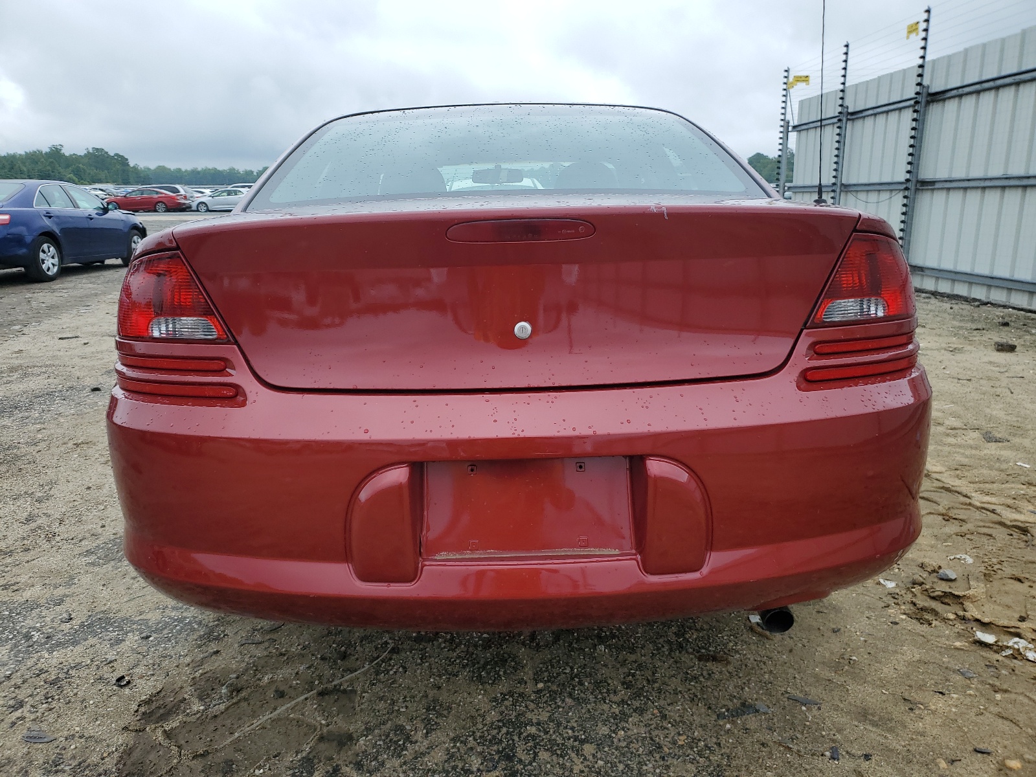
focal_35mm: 26
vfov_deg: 53.1
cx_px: 518
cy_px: 388
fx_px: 778
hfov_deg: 67.3
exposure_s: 1/1250
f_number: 1.5
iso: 50
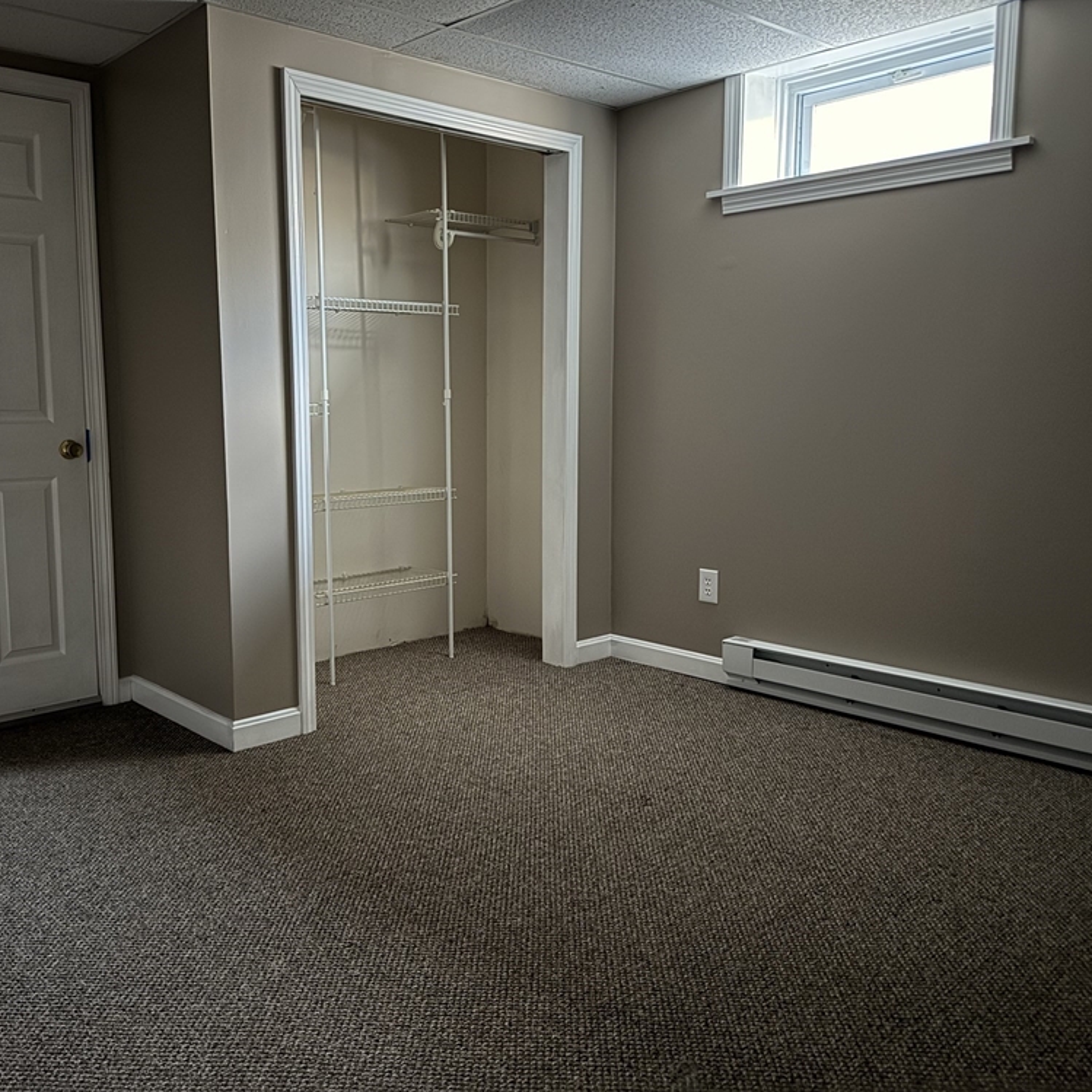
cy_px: 534
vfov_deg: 55.6
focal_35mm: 29
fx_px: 1035
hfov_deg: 54.8
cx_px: 391
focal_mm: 6.76
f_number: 1.78
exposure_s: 1/16
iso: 1600
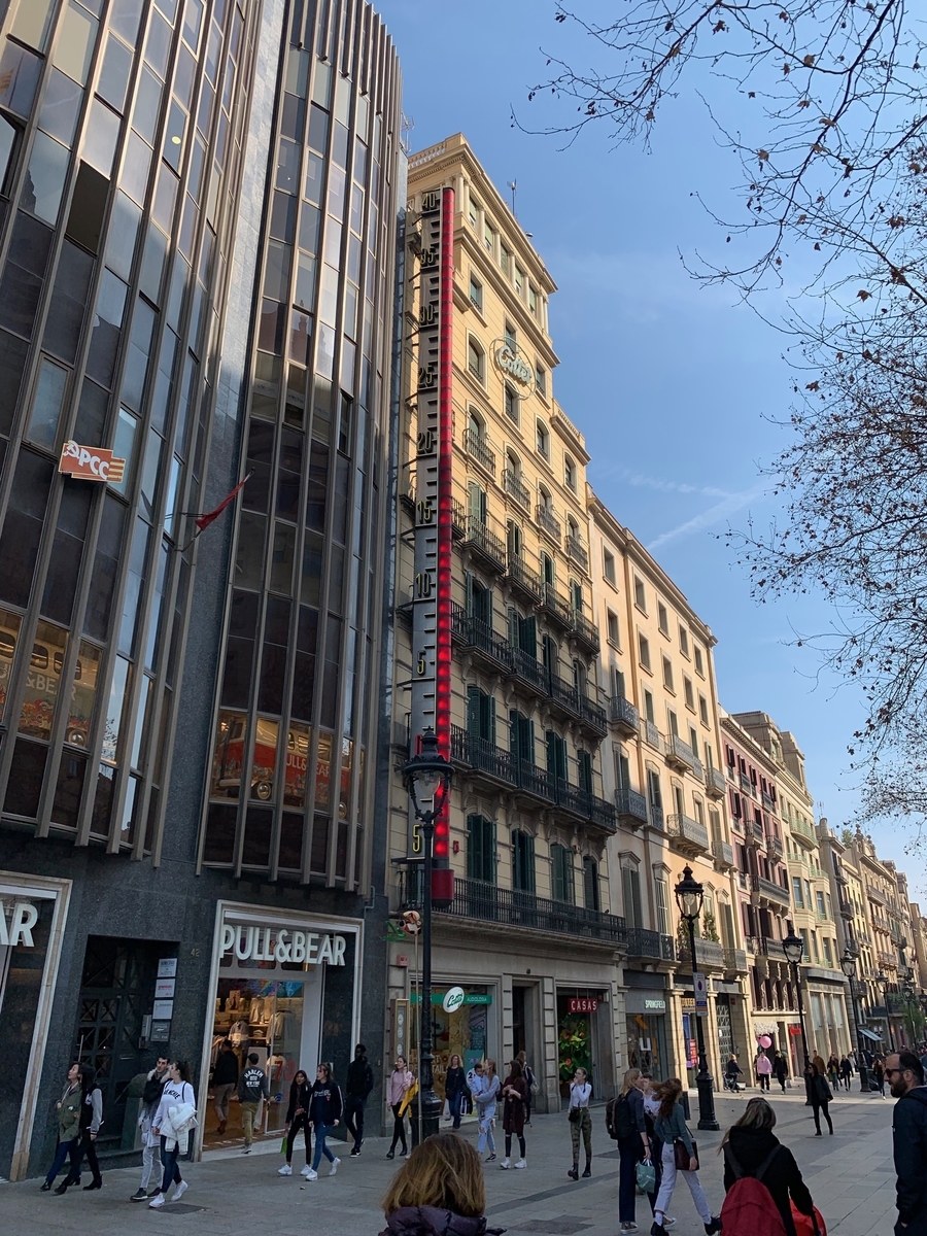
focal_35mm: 26
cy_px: 618
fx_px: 928
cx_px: 464
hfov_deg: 53.1
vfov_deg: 67.3
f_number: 1.8
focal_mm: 4.25
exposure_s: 1/1468
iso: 25
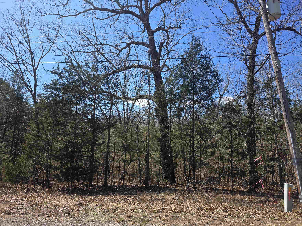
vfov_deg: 58.9
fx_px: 201
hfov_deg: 73.9
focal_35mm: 23
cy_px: 113
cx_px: 151
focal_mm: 6.3
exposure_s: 1/2708
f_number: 1.7
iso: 80
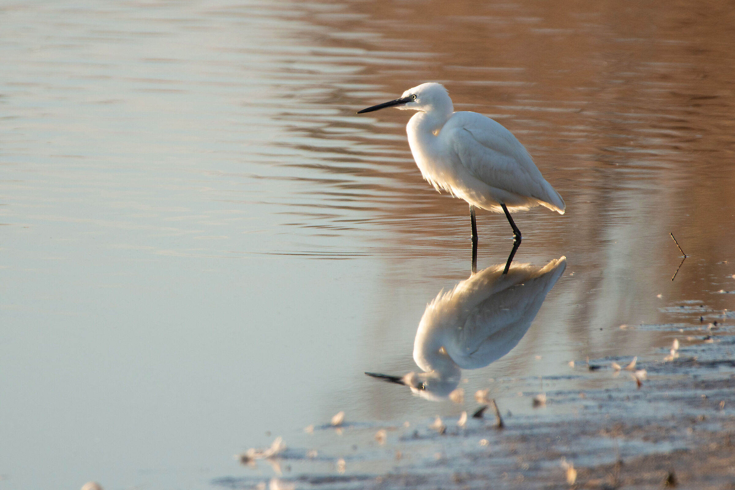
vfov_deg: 1.5
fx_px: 18374
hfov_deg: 2.3
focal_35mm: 900
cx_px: 368
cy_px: 245
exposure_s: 1/500
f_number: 6.3
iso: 400
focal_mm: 600
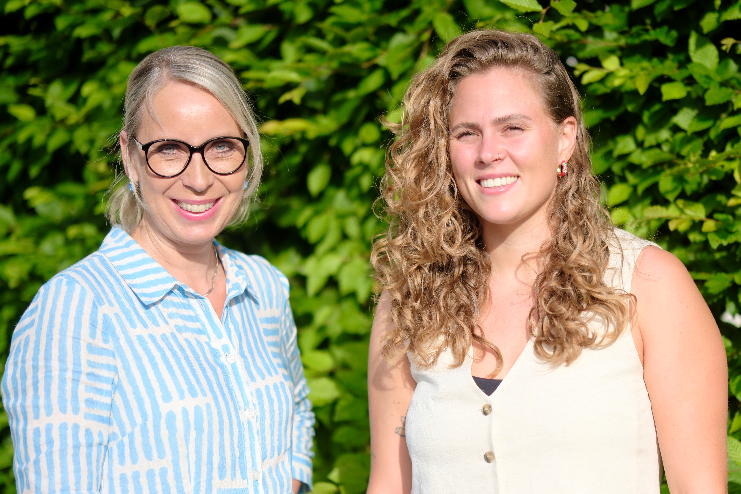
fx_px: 1729
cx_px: 370
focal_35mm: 84
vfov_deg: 16.3
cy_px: 247
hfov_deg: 24.2
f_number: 1.2
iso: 250
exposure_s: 1/8000
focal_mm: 56
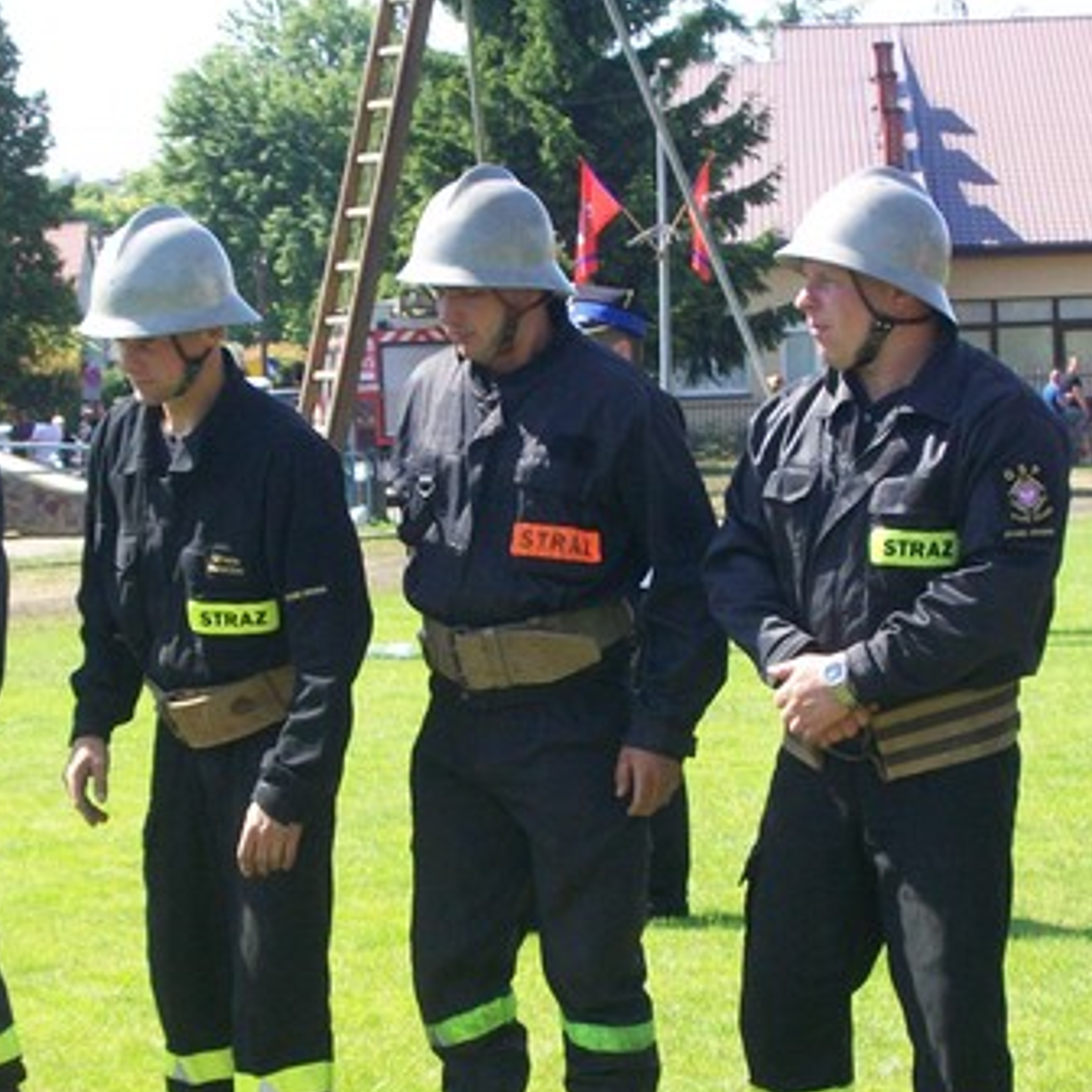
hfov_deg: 14.8
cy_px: 712
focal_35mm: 118
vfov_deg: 14.8
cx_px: 474
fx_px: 4211
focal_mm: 11.6
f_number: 3.8
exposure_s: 1/250
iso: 64
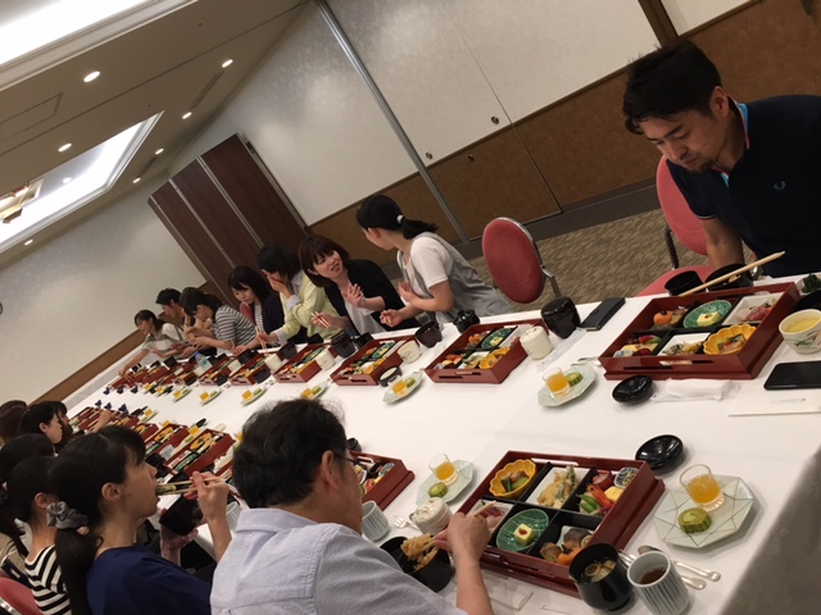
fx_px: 688
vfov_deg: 48.2
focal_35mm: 29
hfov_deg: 61.7
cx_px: 410
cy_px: 308
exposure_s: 1/30
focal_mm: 4.15
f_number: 2.2
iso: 40
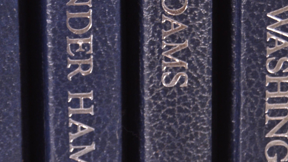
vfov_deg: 5.8
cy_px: 33
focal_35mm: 211
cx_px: 57
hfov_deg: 10.2
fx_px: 1608
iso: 400
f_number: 5.3
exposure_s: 1/80
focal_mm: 45
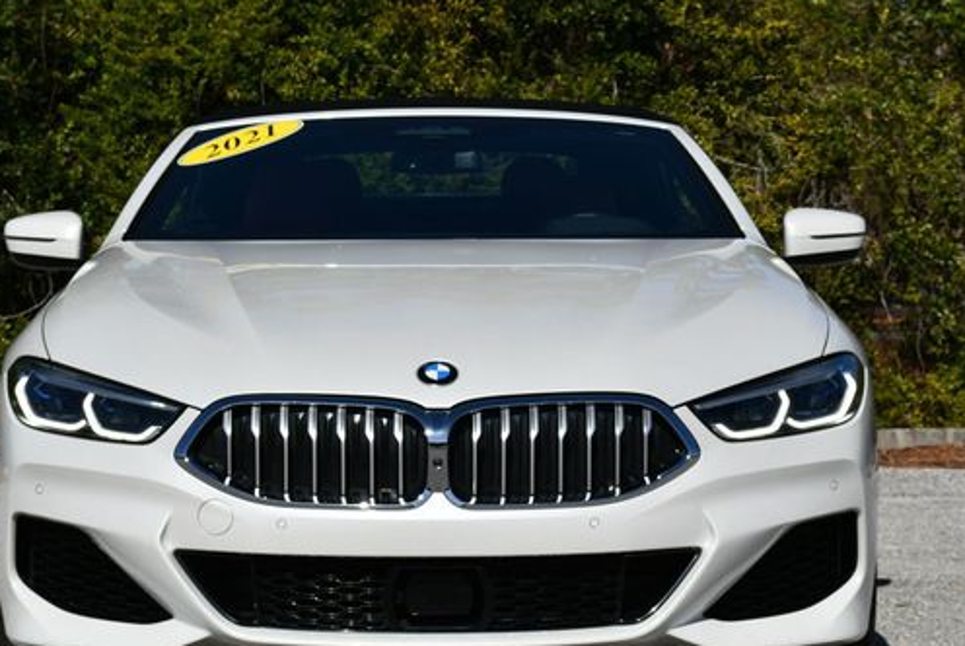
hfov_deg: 15.9
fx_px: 3462
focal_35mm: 129
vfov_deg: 10.7
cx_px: 453
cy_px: 397
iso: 100
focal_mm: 50
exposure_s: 1/400
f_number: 10
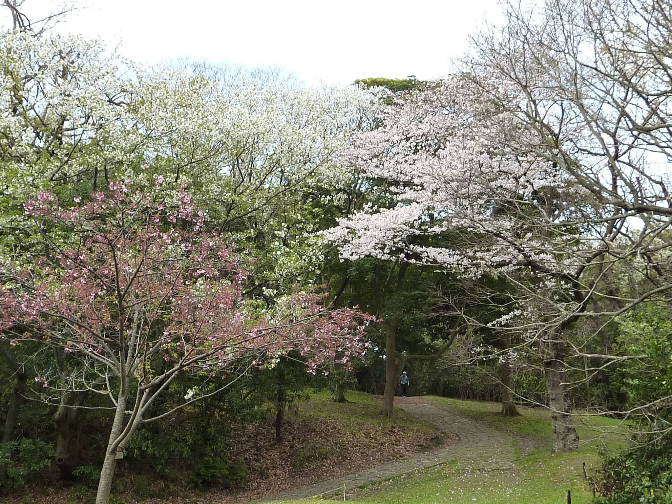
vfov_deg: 32.2
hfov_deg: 42.1
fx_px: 874
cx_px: 336
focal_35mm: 45
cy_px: 252
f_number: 4
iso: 125
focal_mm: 4.1
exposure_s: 1/200
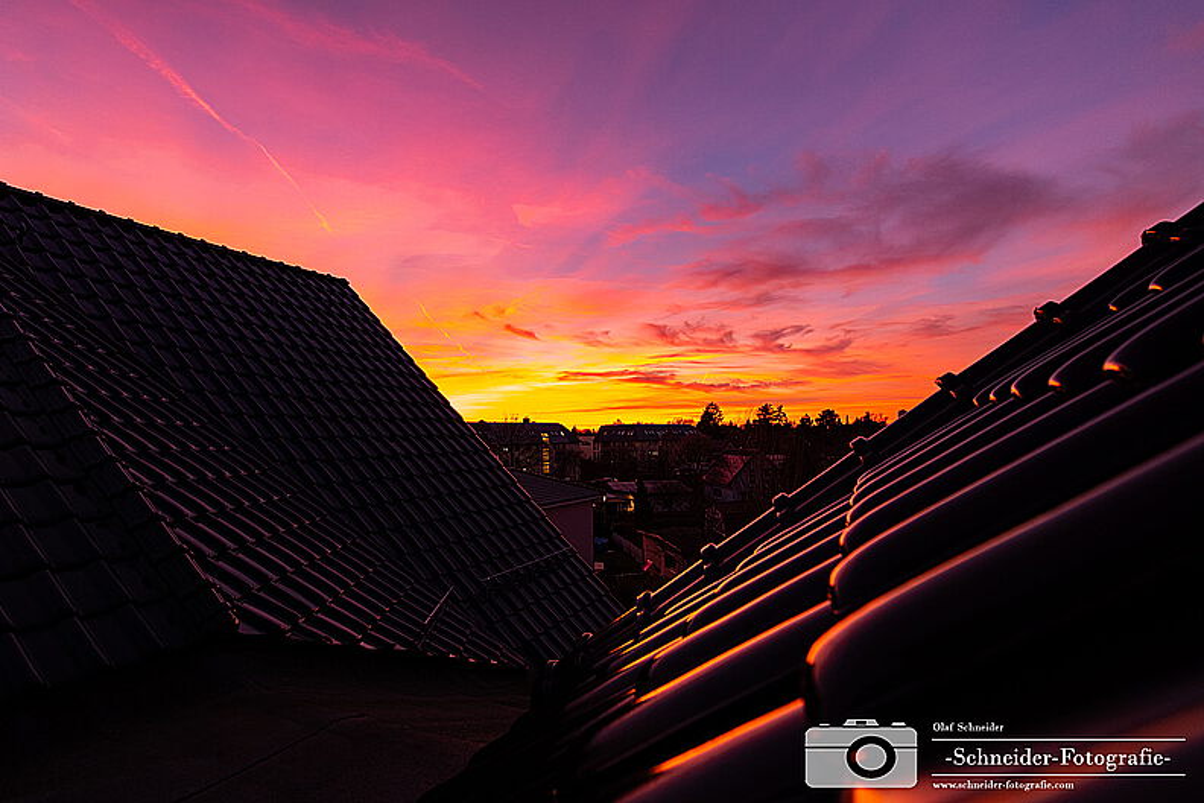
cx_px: 602
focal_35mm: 17
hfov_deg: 93.3
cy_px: 402
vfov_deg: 70.4
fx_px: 569
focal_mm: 17
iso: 800
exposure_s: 1/40
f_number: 4.5
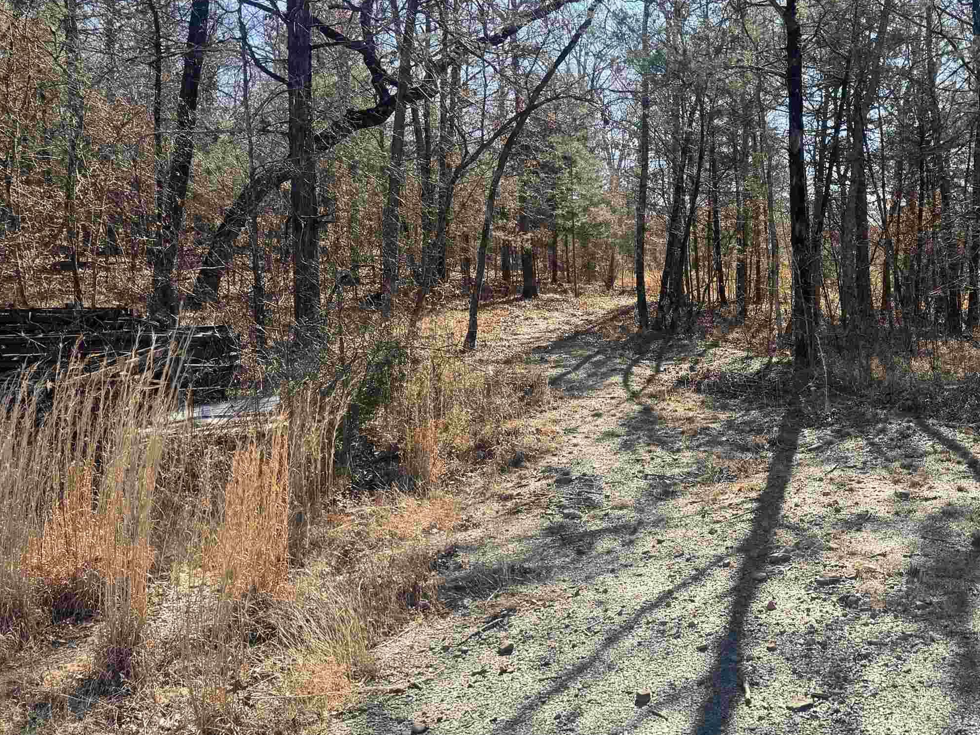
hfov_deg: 48.2
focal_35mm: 37
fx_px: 1047
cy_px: 349
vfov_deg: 38.6
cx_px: 737
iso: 80
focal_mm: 6.76
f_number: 1.78
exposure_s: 1/1026
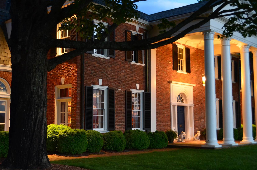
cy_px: 84
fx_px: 342
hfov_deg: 41.2
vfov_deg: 28.0
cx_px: 117
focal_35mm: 48
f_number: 5
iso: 800
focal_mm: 26
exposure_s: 1/3
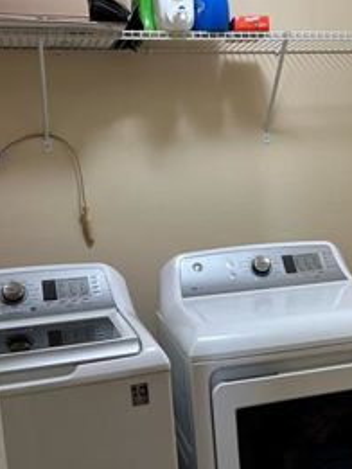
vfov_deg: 36.0
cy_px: 289
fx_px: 718
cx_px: 297
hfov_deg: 26.9
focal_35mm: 53
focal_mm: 5.7
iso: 125
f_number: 1.5
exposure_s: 1/60
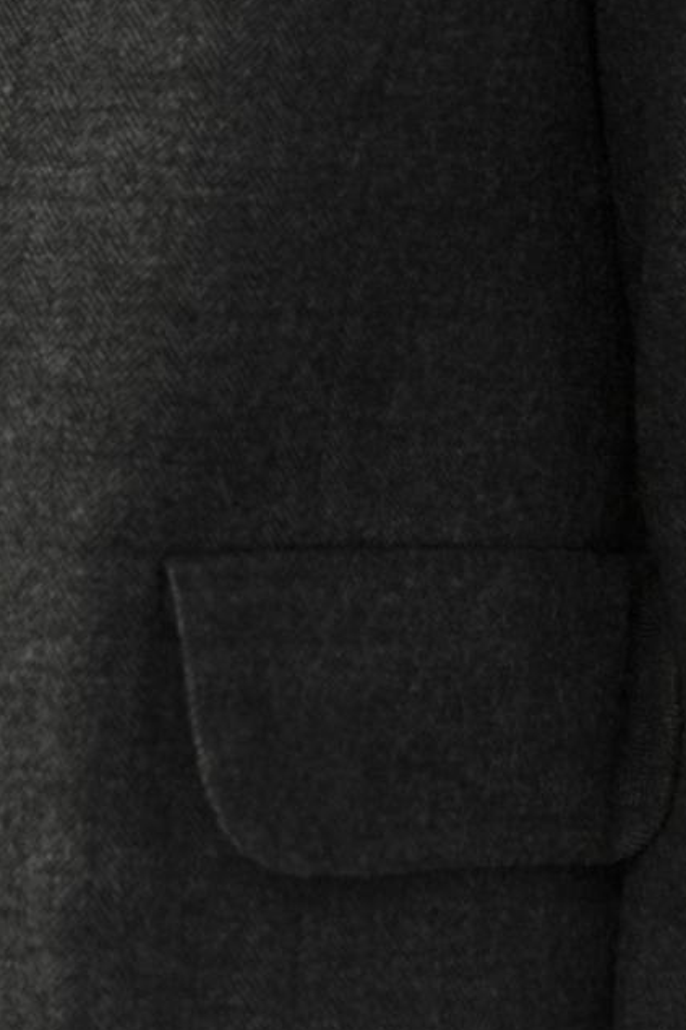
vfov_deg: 10.8
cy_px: 118
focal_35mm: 189
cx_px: 51
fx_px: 5405
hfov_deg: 7.2
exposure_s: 1/160
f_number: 6.3
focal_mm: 60
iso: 320
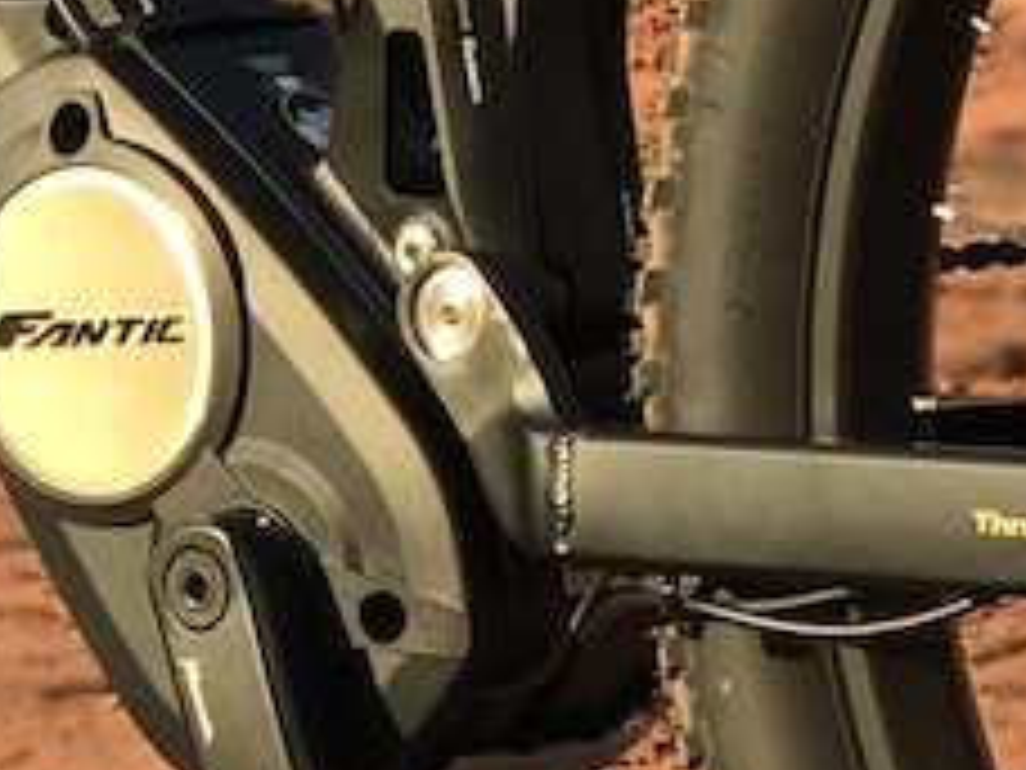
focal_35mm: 320
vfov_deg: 4.6
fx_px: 9485
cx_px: 616
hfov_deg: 6.2
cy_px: -180
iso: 20
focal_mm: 6.6
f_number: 2.8
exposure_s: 1/231
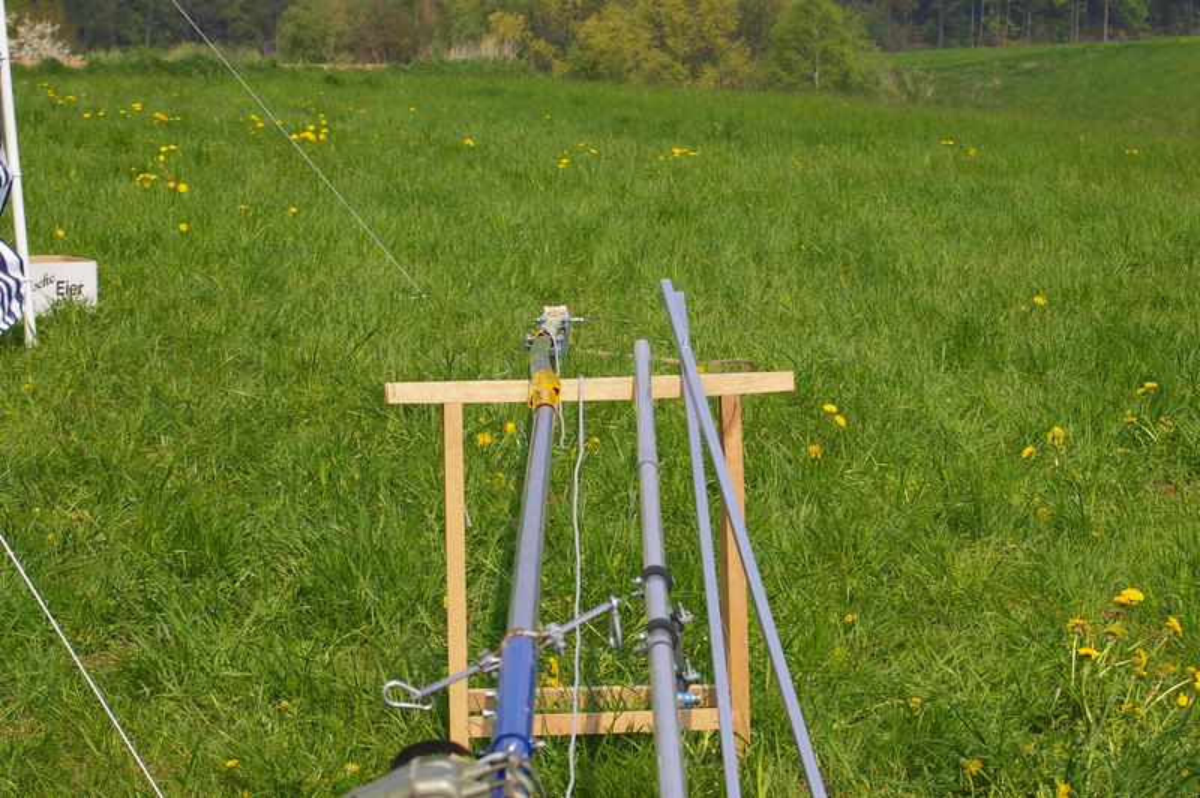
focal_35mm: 120
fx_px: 3997
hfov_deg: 17.1
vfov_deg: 11.4
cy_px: 399
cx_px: 600
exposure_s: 1/500
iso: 400
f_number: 11
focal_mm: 80
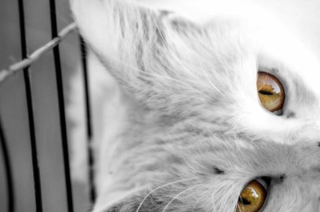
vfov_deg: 6.6
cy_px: 136
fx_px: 1835
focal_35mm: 207
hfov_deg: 10.0
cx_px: 218
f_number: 4
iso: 200
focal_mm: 85
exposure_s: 1/160
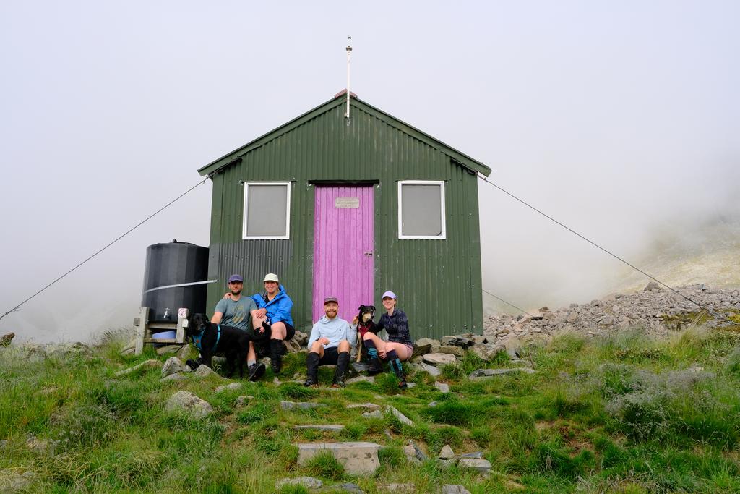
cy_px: 247
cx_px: 370
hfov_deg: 54.4
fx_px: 719
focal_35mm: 35
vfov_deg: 37.9
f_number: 11
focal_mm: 23
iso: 640
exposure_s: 1/350
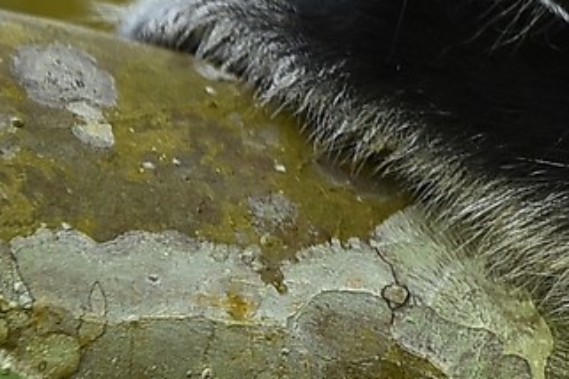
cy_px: -60
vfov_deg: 0.9
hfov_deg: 1.4
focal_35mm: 1495
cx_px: 978
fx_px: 23627
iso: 200
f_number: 2.8
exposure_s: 1/100
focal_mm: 200
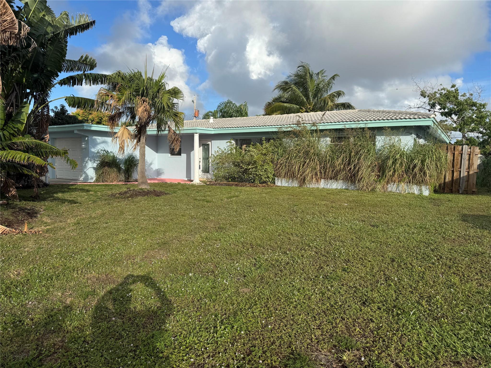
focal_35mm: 24
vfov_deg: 56.8
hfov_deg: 71.6
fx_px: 340
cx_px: 246
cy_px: 184
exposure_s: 1/4049
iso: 80
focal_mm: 6.76
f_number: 1.78
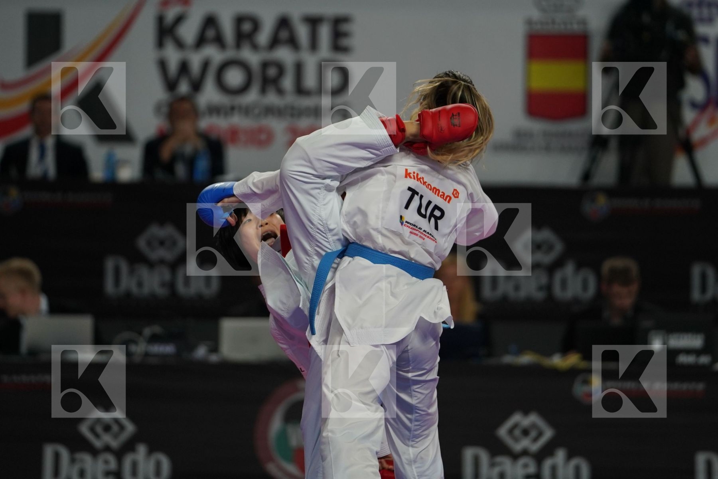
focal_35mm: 300
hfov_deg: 6.9
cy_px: 240
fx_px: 5983
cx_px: 359
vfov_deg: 4.6
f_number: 2.8
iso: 800
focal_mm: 200
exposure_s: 1/1000
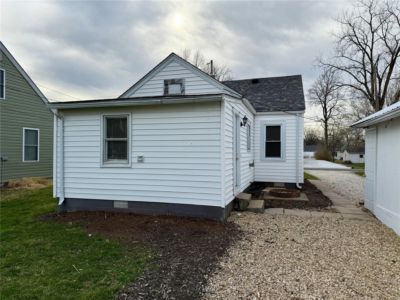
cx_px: 200
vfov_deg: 56.8
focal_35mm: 24
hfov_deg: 71.6
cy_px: 150
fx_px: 277
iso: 80
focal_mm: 6.76
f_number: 1.78
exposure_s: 1/3145
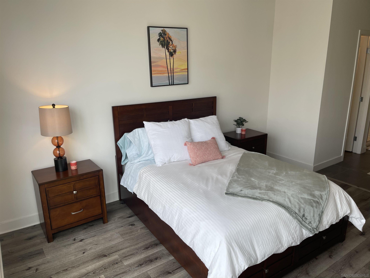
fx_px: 278
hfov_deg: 67.3
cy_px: 139
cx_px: 185
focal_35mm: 26
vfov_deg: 53.1
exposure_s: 1/259
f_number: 1.6
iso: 32
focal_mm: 5.1
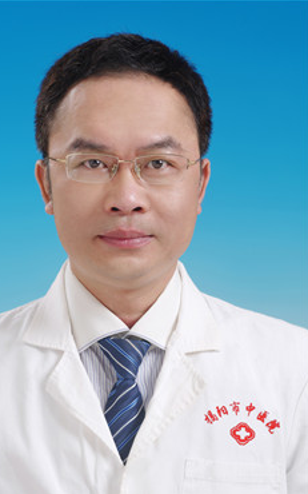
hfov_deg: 5.2
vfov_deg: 8.3
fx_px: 3387
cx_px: 124
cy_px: 248
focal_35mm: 252
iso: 100
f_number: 11
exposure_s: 1/60
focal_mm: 300
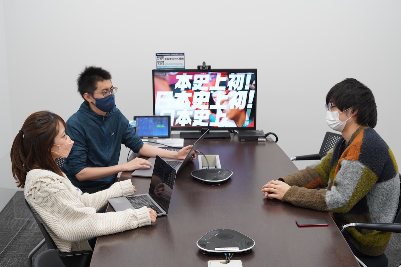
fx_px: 557
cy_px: 134
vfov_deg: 27.0
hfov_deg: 39.6
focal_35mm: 50
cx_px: 200
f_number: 4.5
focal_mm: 50
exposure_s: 1/125
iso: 2000
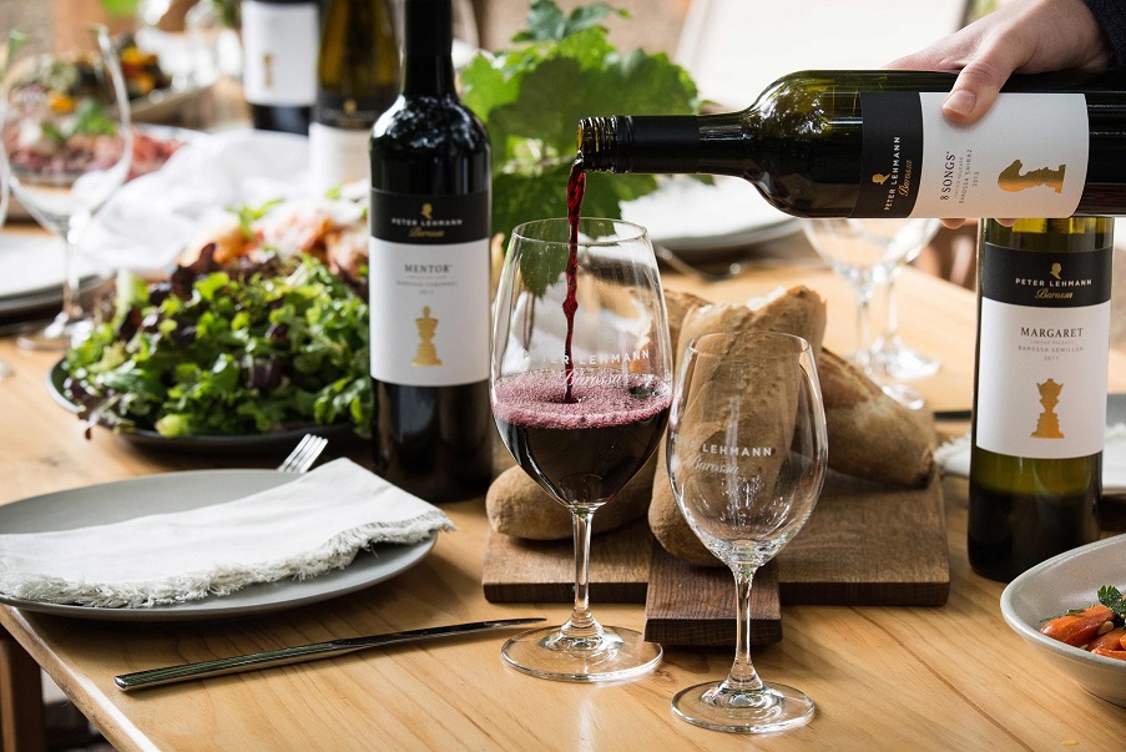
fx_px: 3442
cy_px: 376
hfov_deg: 18.6
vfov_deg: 12.5
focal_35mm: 110
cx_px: 563
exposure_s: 1/500
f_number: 7.1
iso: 1000
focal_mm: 110
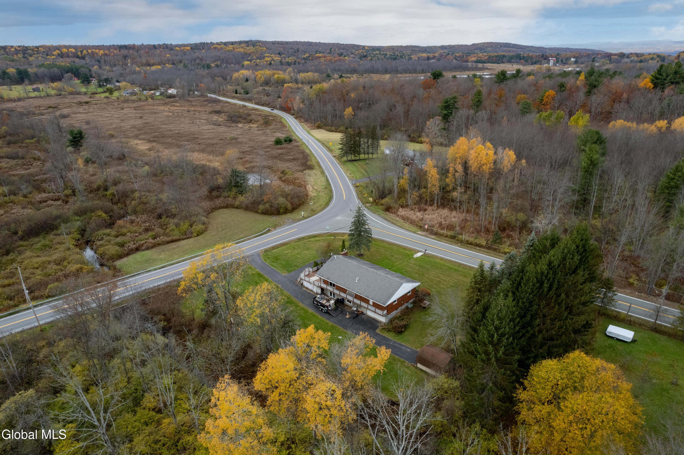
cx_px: 342
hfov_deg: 78.6
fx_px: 418
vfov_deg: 57.2
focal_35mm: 22
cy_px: 228
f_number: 2.8
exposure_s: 1/1000
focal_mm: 8.38
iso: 100
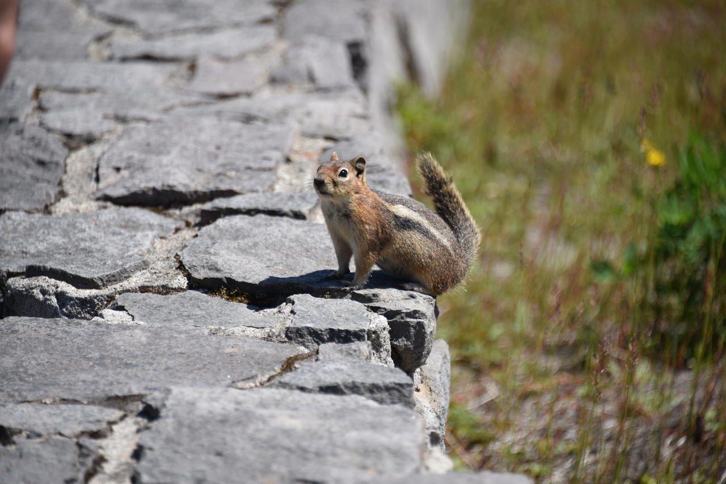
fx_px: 6051
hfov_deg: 6.9
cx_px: 363
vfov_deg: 4.6
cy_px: 242
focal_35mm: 300
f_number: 5.6
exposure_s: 1/640
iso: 160
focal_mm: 300
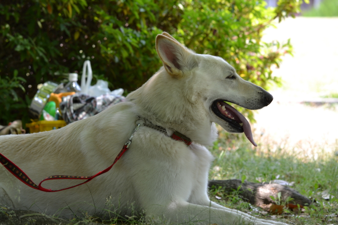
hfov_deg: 10.6
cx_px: 169
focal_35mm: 195
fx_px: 1830
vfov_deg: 7.0
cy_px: 112
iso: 280
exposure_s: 1/125
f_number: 8
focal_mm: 130
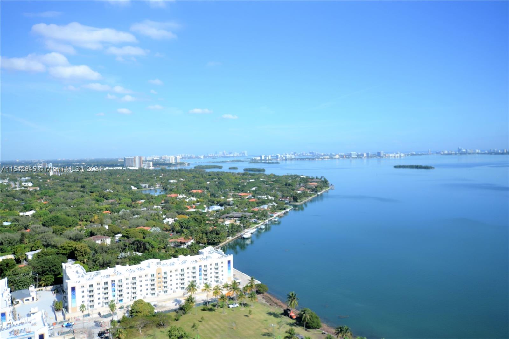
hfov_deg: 61.9
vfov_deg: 43.6
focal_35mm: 30
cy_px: 170
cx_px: 254
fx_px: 424
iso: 100
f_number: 6.3
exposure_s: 1/160
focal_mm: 20
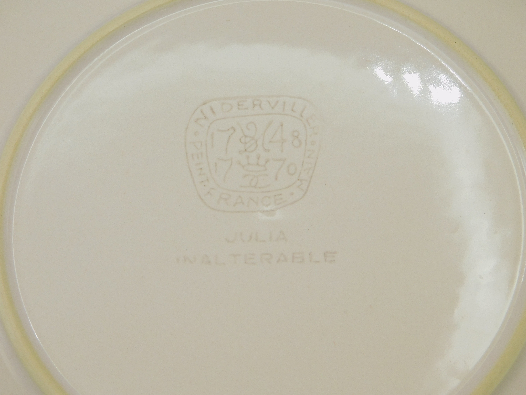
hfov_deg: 21.5
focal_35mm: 91
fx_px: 1383
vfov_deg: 16.2
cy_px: 198
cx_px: 263
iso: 125
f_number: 4.5
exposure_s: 1/125
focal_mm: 16.1
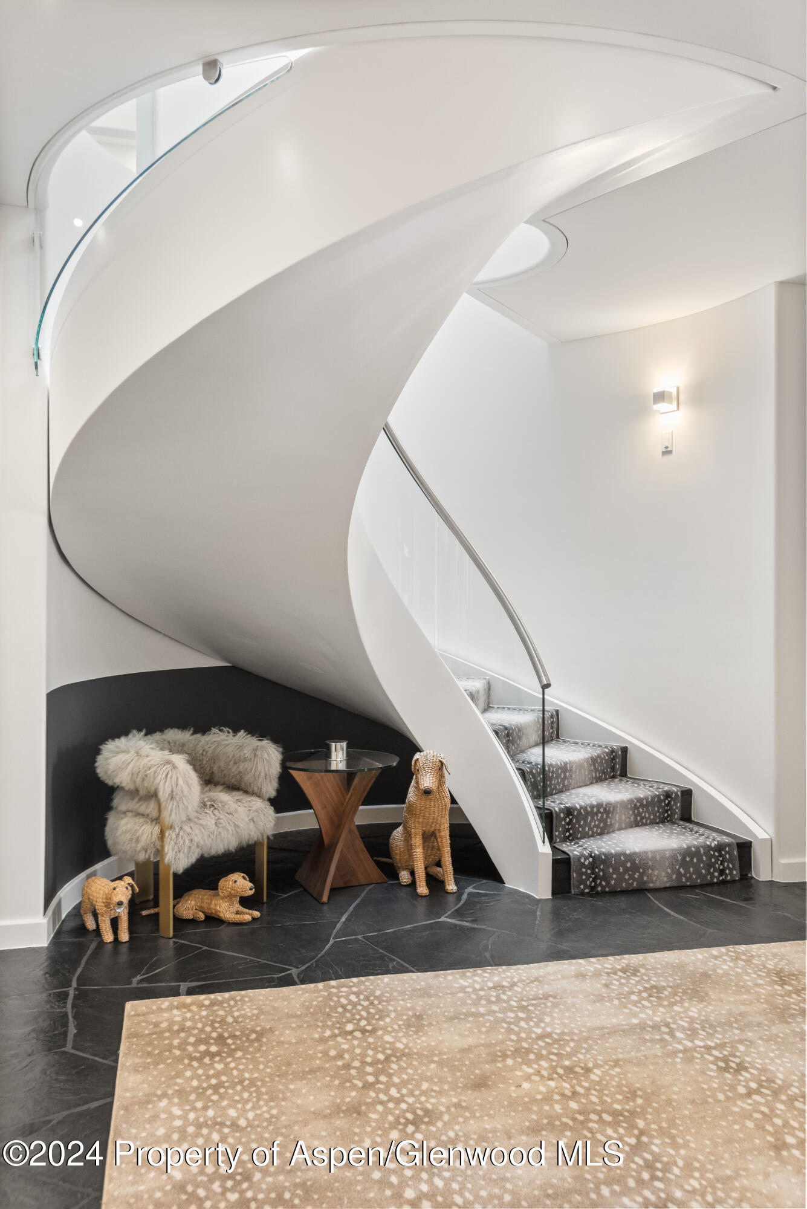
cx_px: 404
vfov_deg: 61.9
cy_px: 604
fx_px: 1008
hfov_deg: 43.6
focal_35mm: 30
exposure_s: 1/3
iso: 1250
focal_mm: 30
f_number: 7.1
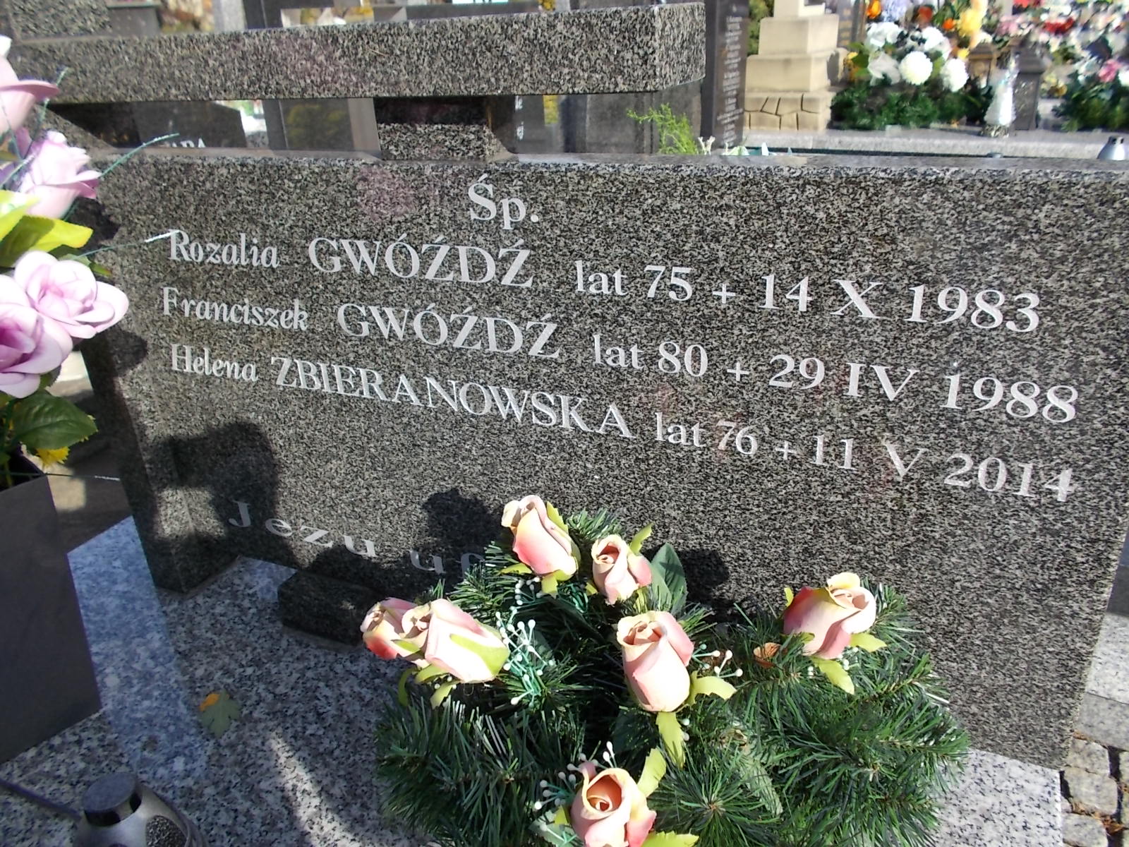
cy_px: 424
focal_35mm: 26
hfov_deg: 67.3
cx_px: 564
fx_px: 848
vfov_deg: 53.1
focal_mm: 4.6
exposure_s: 1/500
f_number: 3.2
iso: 80
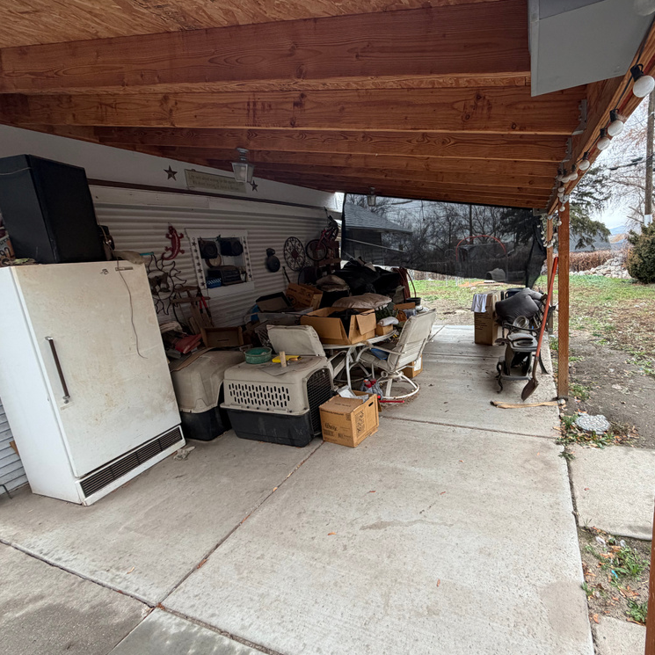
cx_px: 393
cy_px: 323
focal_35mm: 17
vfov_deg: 84.0
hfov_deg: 83.0
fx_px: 364
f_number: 2.2
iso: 125
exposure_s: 1/121
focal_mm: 2.22
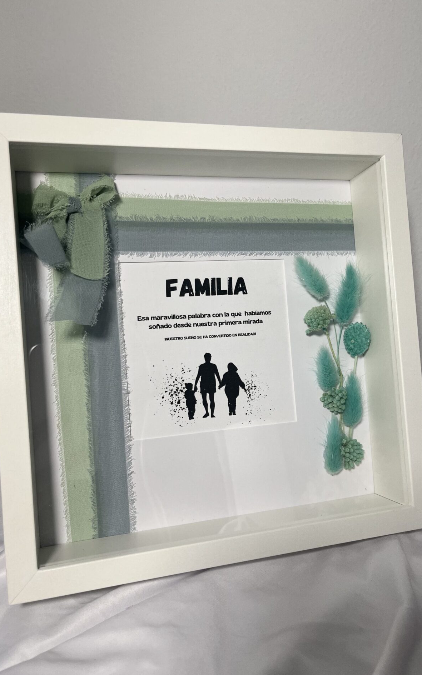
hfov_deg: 44.5
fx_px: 515
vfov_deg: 66.5
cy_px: 342
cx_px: 231
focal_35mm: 28
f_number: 1.6
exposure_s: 1/183
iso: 40
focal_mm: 5.1
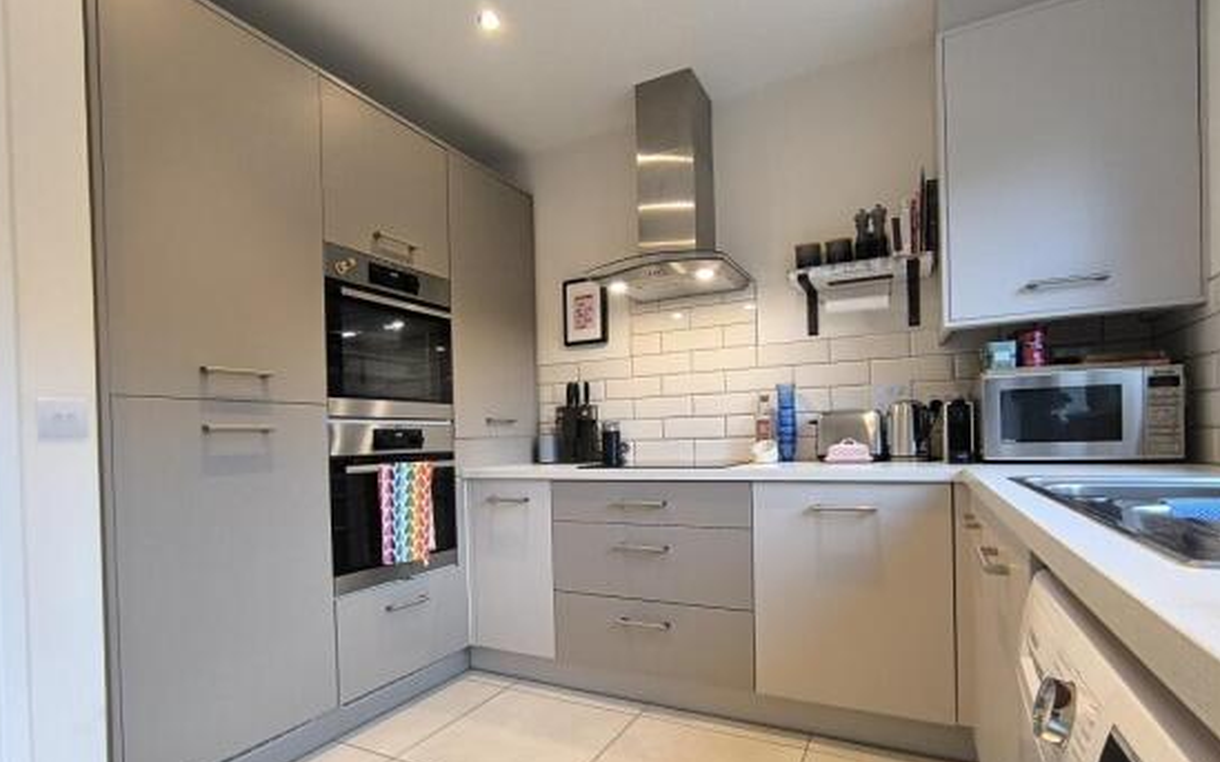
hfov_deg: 91.1
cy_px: 443
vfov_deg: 64.6
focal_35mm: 18
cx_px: 614
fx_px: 598
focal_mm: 1.65
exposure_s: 1/50
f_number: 2.2
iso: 200
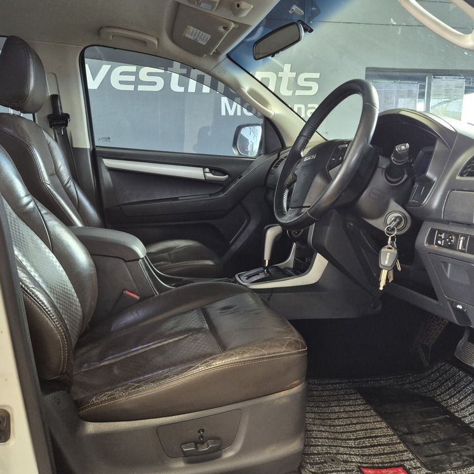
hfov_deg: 57.3
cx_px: 253
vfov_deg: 57.3
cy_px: 237
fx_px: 434
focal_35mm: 28
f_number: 1.8
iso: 500
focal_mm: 5.4
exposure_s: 1/100
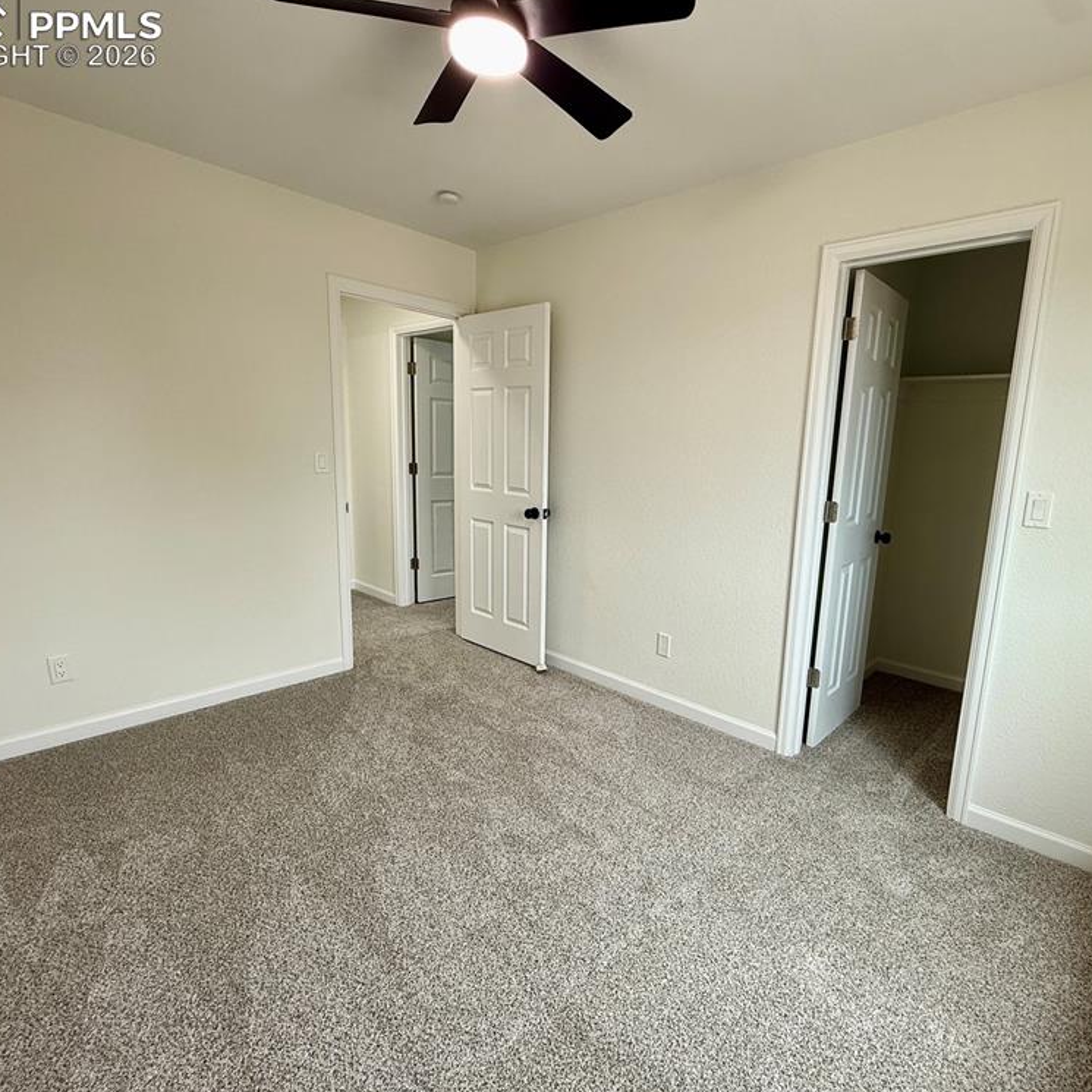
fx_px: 607
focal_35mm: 17
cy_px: 547
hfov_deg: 83.5
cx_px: 619
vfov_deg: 84.0
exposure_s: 1/99
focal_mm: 2.22
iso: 80
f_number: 2.2
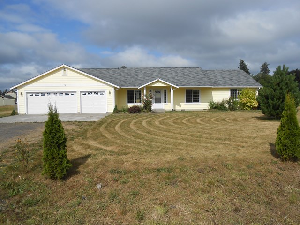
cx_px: 150
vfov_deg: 53.1
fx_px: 225
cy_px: 112
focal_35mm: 26
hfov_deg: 67.3
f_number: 11.5
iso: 100
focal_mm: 4.6
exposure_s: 1/250
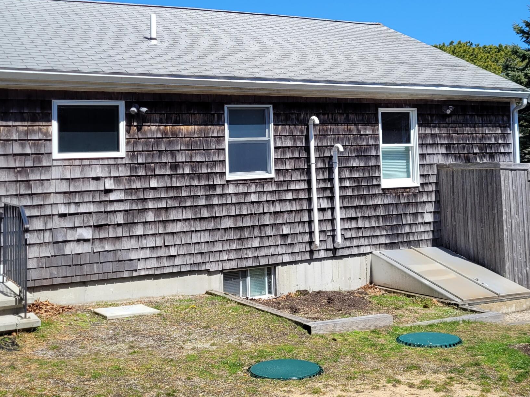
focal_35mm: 48
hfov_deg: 39.7
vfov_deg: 29.9
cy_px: 109
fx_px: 735
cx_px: 259
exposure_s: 1/2134
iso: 40
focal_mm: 5.4
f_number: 1.8
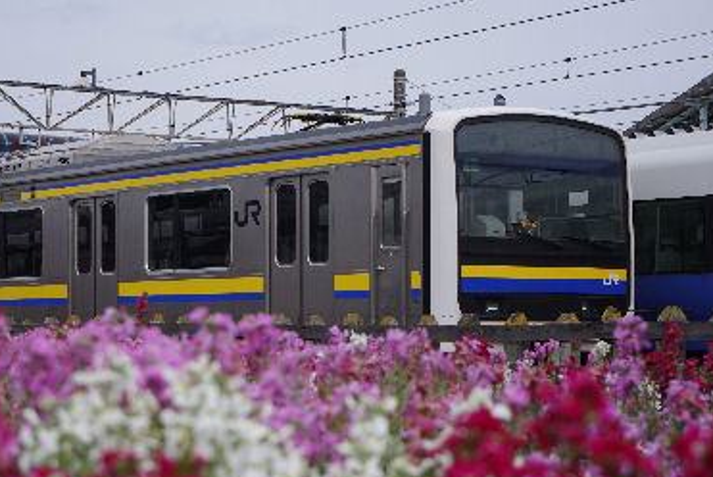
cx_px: 271
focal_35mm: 106
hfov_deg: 19.2
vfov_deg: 12.9
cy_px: 260
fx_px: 2101
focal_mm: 55
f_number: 6.3
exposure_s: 1/400
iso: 200
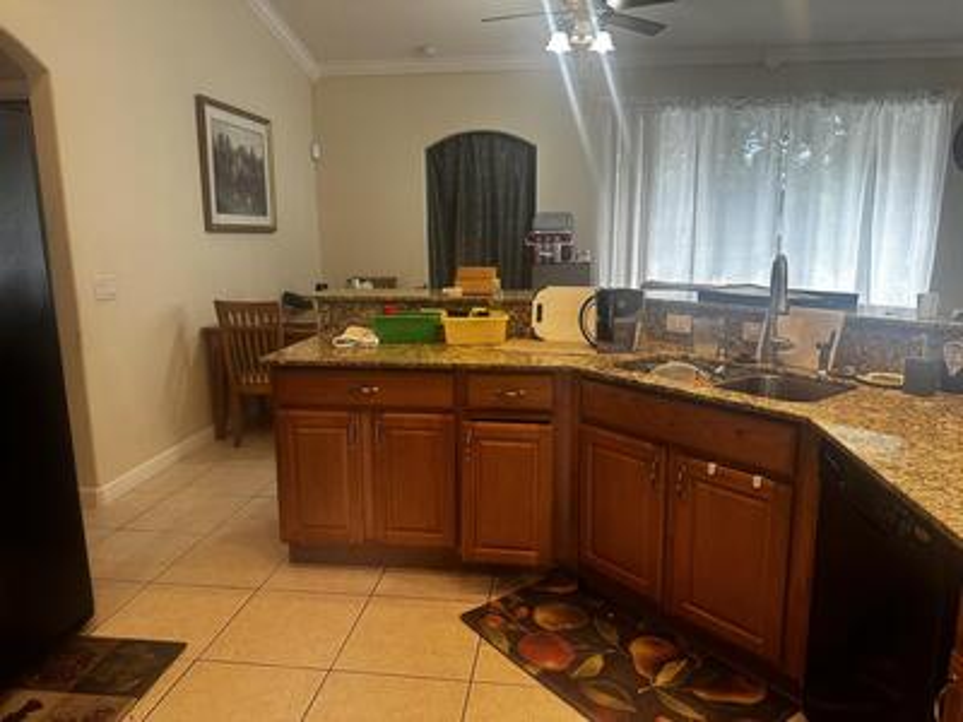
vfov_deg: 56.8
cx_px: 482
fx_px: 668
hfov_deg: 71.6
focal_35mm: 24
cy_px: 361
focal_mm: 6.86
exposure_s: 1/60
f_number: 1.78
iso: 200
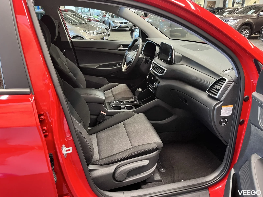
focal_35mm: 26
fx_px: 198
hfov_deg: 67.3
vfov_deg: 53.1
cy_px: 98
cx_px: 132
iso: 400
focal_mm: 5.1
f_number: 1.6
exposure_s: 1/33
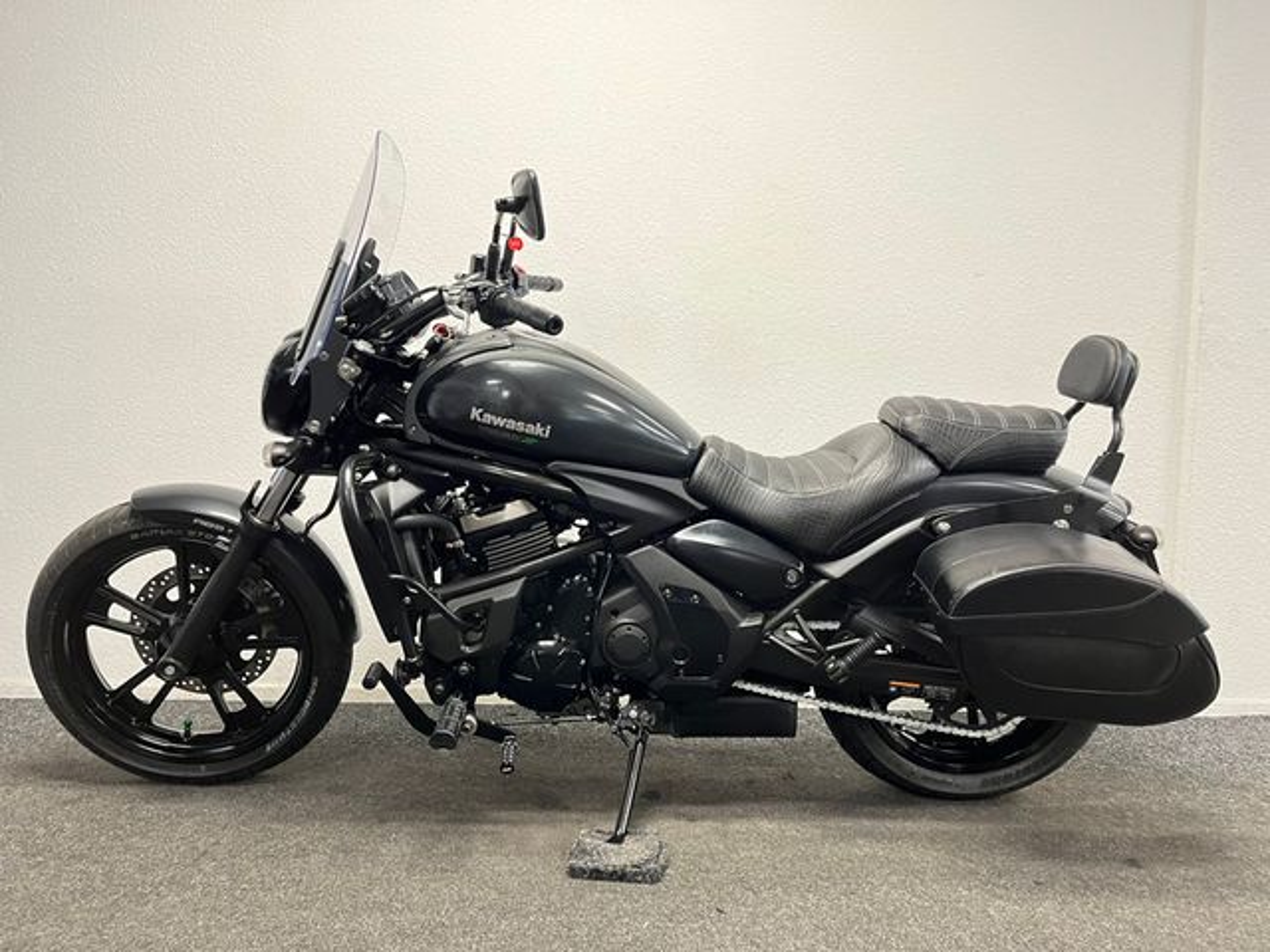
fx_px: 954
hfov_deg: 67.3
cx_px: 635
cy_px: 476
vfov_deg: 53.1
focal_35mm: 26
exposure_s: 1/33
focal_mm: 5.1
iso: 400
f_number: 1.6
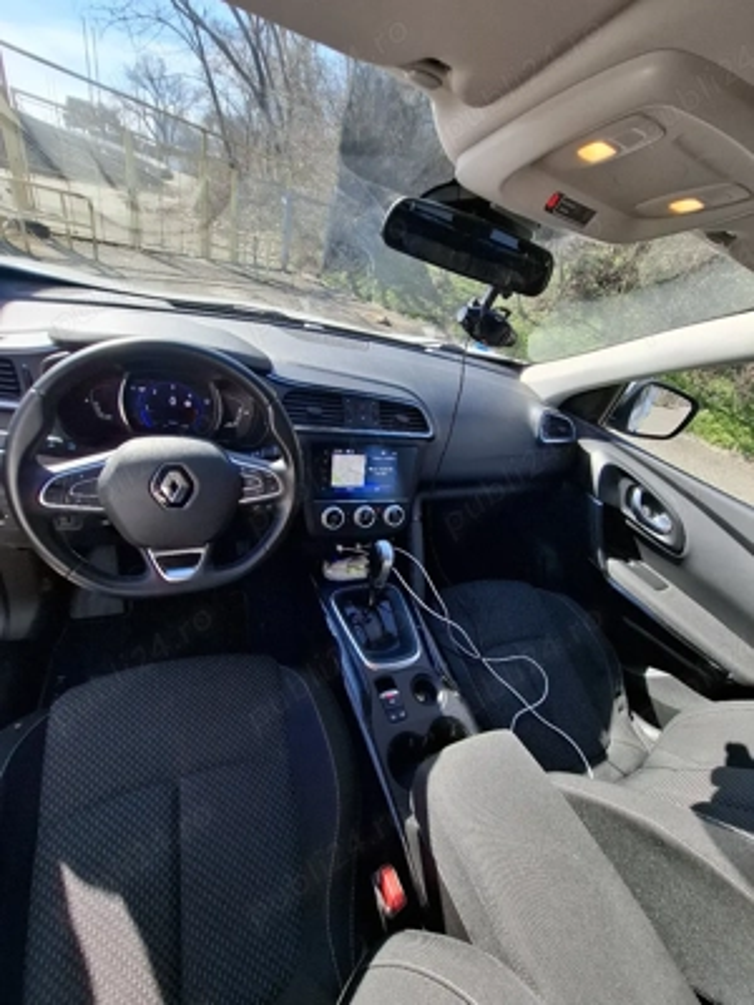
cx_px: 377
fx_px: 378
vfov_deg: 106.2
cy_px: 502
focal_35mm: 13
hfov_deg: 89.9
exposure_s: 1/175
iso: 40
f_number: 2.2
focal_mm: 1.74
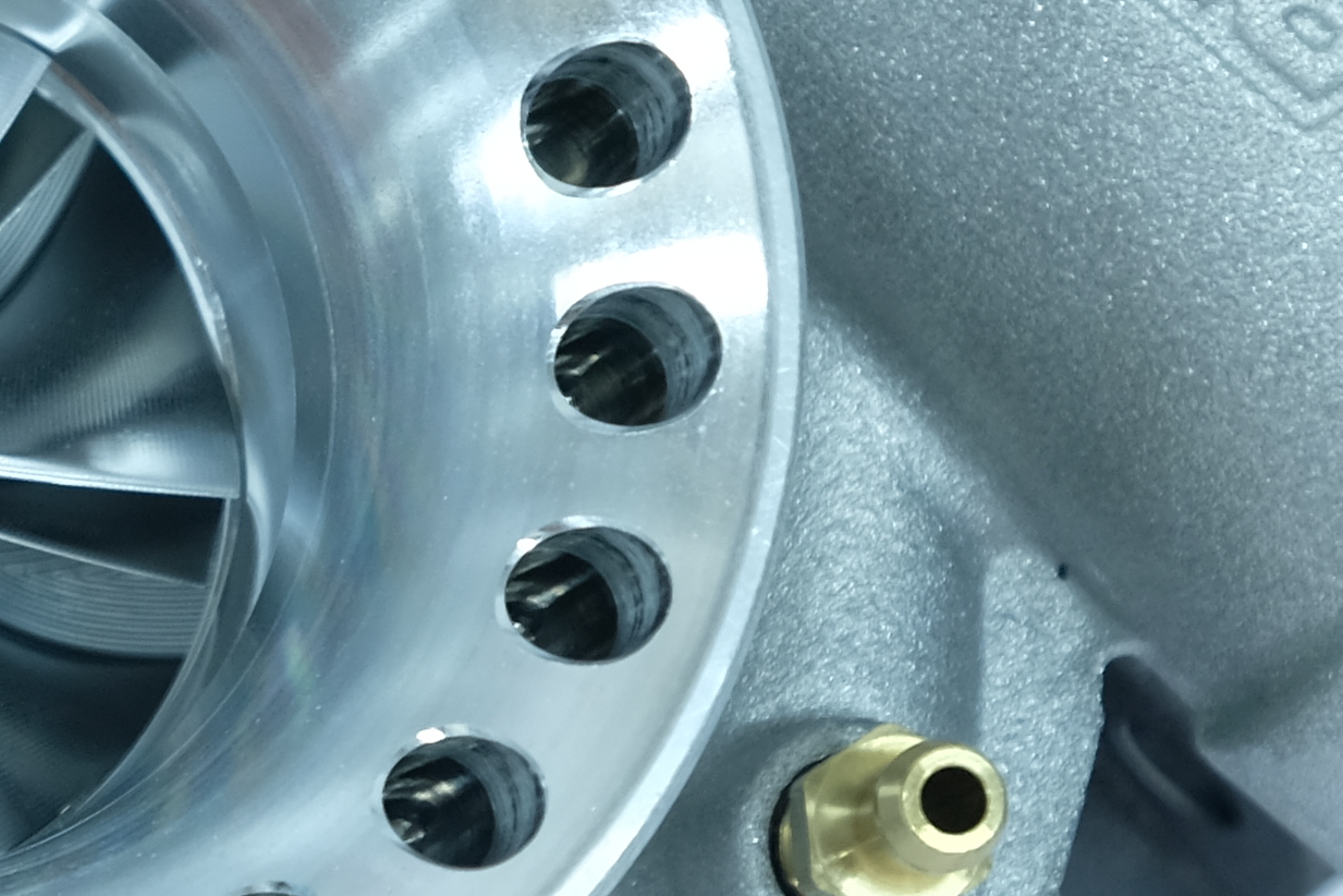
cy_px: 302
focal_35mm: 287
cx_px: -222
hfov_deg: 7.1
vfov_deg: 4.8
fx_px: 10706
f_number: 5
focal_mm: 39
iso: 250
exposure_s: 1/2
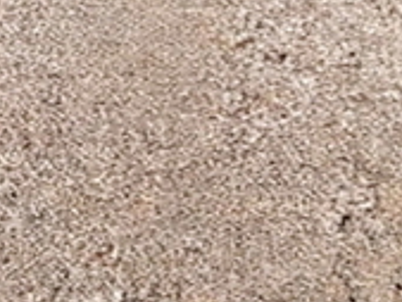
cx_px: -402
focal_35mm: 85
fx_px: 988
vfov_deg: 12.9
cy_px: -436
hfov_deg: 17.0
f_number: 1.7
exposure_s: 1/3448
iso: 54
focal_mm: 2.02
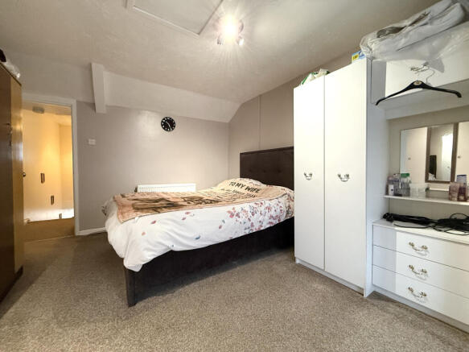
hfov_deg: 102.1
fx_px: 190
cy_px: 176
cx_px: 234
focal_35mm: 14
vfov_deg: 85.7
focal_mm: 2.22
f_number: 2.2
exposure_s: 1/50
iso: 320
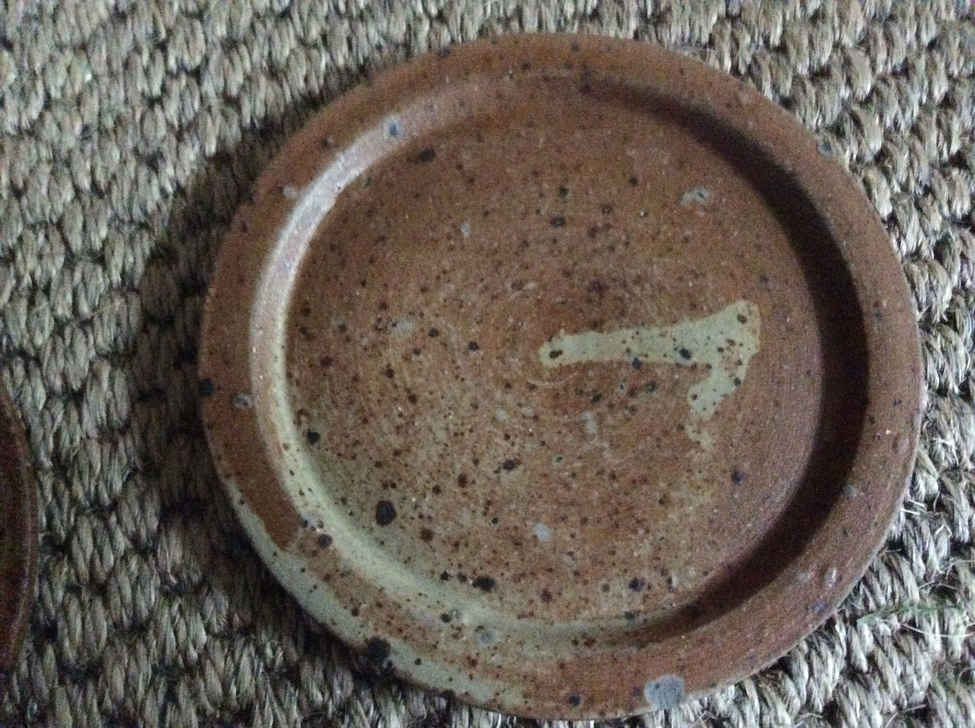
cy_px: 364
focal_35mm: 32
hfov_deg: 56.9
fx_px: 900
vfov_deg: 44.1
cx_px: 488
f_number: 2.4
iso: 800
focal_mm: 3.3
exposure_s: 1/17
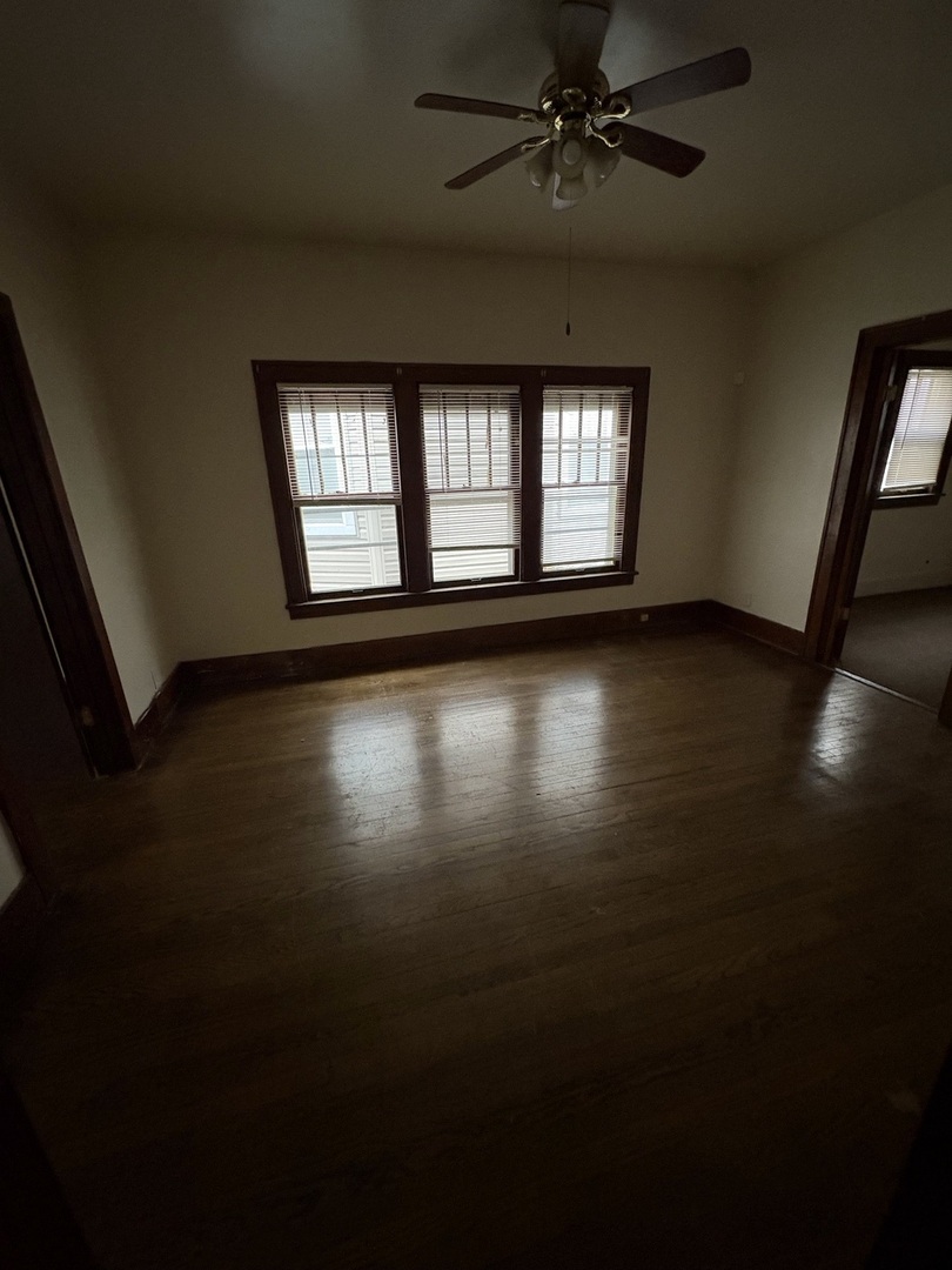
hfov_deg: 85.7
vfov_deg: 102.1
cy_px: 635
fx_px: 513
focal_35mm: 14
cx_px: 476
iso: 640
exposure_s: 1/60
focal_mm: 2.22
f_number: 2.2
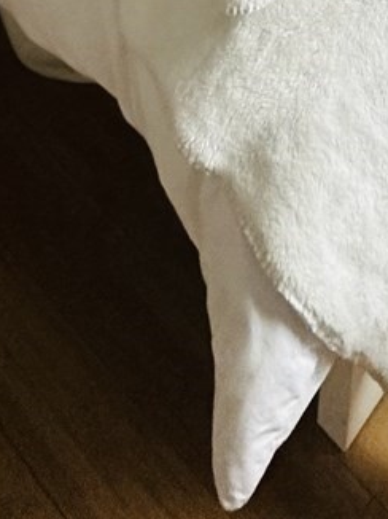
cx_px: 453
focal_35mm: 66
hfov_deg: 20.9
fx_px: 988
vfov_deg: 16.0
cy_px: -678
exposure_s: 1/117
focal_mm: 2.22
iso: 250
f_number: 2.2
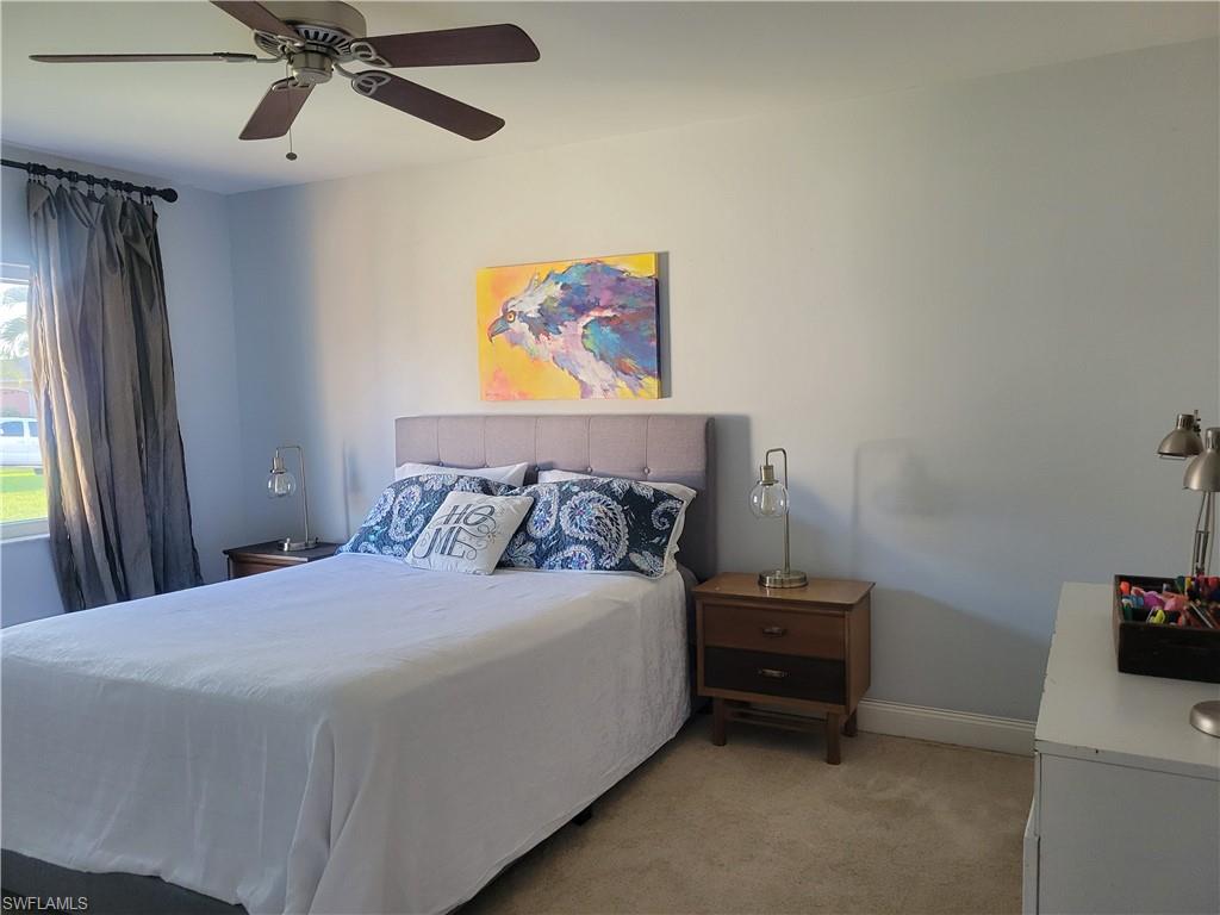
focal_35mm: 26
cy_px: 458
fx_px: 916
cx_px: 610
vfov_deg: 53.1
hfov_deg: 67.3
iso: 320
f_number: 1.8
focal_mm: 5.4
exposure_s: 1/119
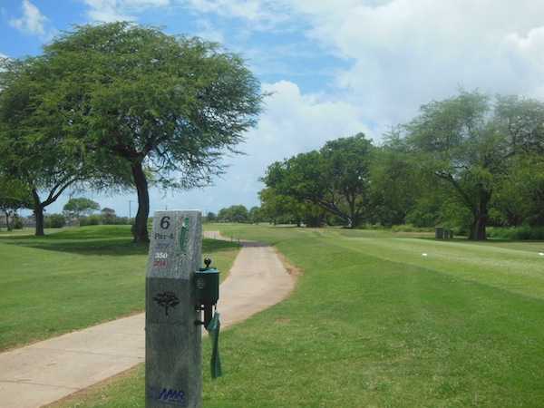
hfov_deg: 47.9
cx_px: 272
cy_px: 204
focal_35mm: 39
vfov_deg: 36.8
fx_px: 613
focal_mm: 6.9
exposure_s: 1/1250
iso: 125
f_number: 4.1
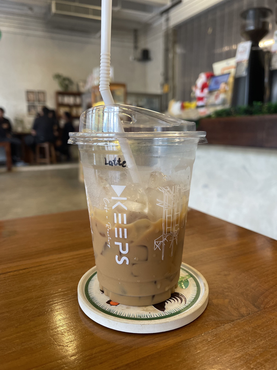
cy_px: 185
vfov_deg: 67.3
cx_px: 138
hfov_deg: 53.1
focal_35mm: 26
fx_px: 277
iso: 125
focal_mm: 5.1
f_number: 1.6
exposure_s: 1/50
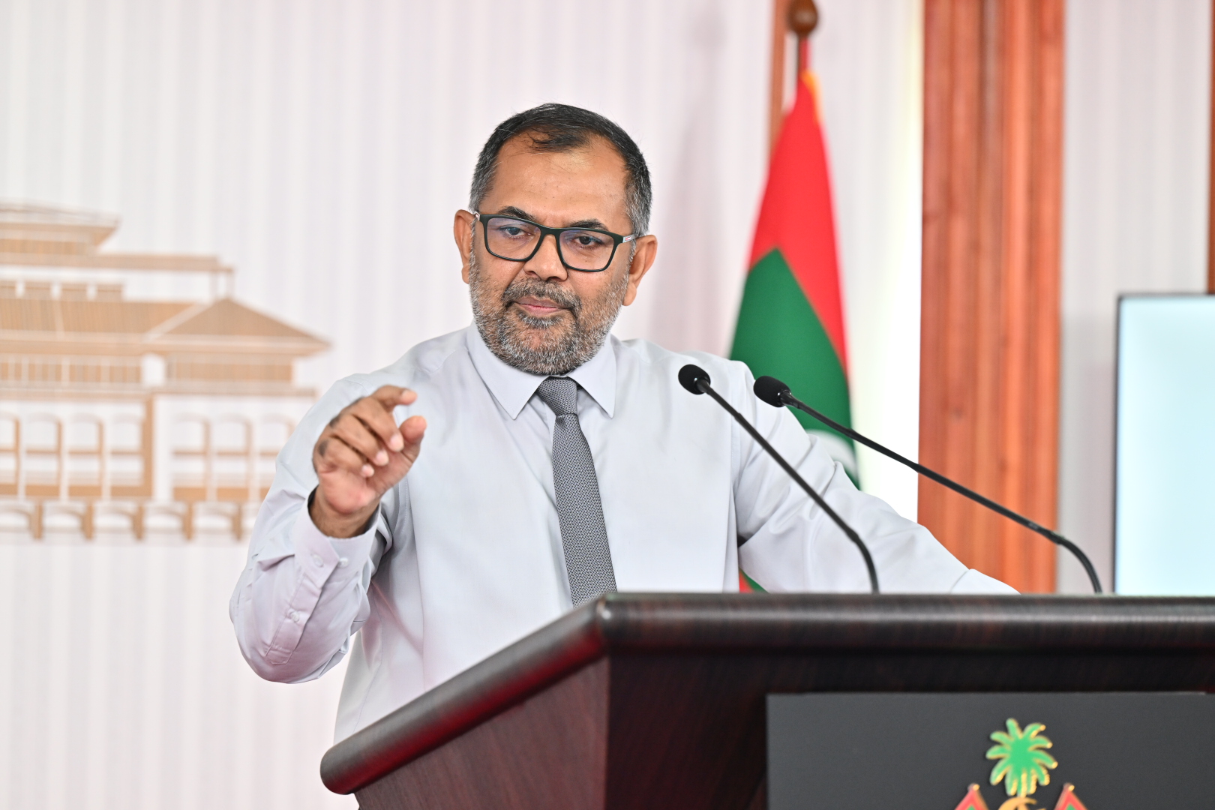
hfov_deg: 14.2
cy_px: 405
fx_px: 4893
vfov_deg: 9.5
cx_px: 608
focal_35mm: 145
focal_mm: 145
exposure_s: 1/200
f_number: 3.5
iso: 1600
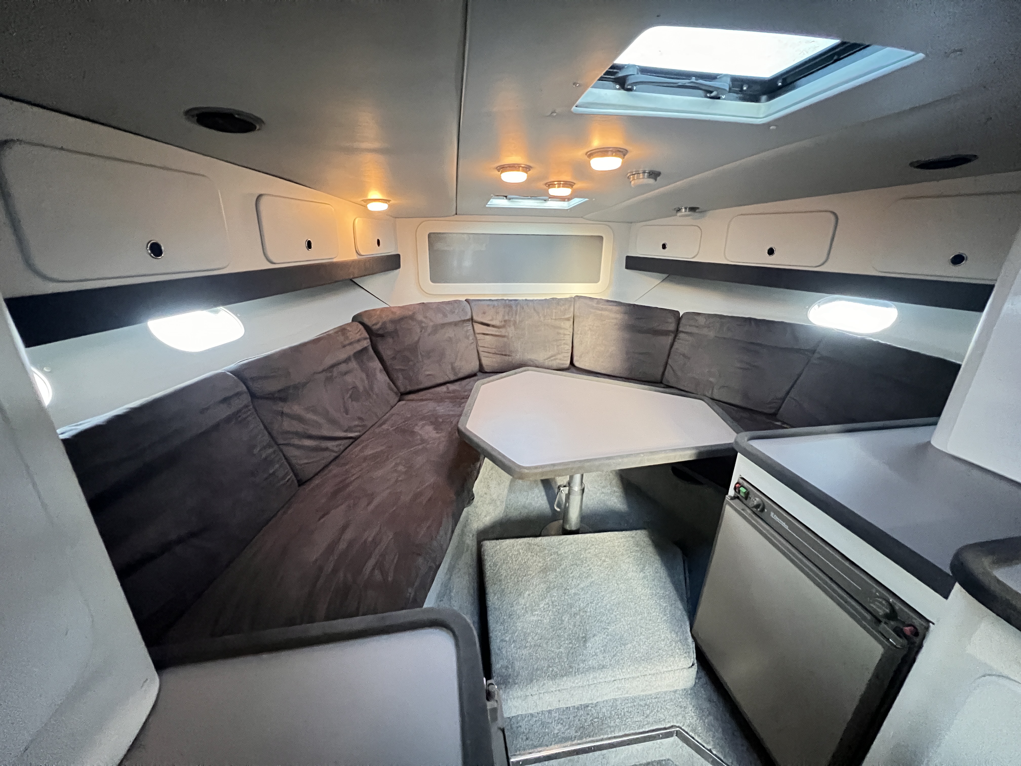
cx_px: 510
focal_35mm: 13
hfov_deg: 106.2
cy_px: 383
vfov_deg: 89.9
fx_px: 383
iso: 2000
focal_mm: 1.57
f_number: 1.8
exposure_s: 1/30
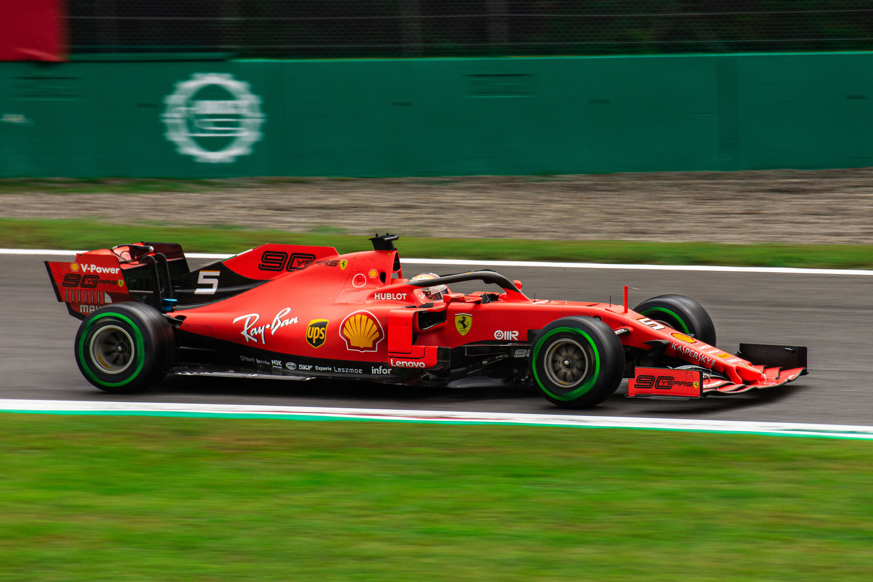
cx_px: 436
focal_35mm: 450
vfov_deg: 3.1
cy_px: 291
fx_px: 10912
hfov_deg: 4.6
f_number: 9
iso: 250
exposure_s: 1/250
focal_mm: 300
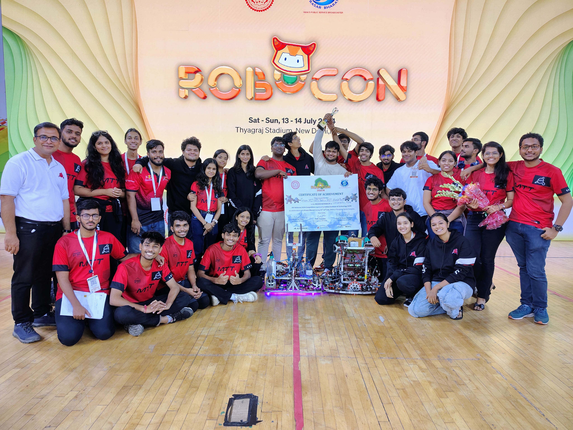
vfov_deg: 56.8
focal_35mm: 24
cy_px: 215
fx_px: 397
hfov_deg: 71.6
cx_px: 286
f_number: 1.8
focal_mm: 5.56
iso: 745
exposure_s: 1/50
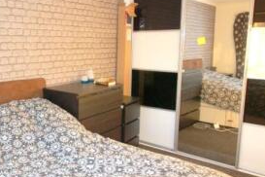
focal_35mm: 36
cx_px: 70
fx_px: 265
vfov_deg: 36.8
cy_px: 75
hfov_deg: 51.1
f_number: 4
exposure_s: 1/60
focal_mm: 10
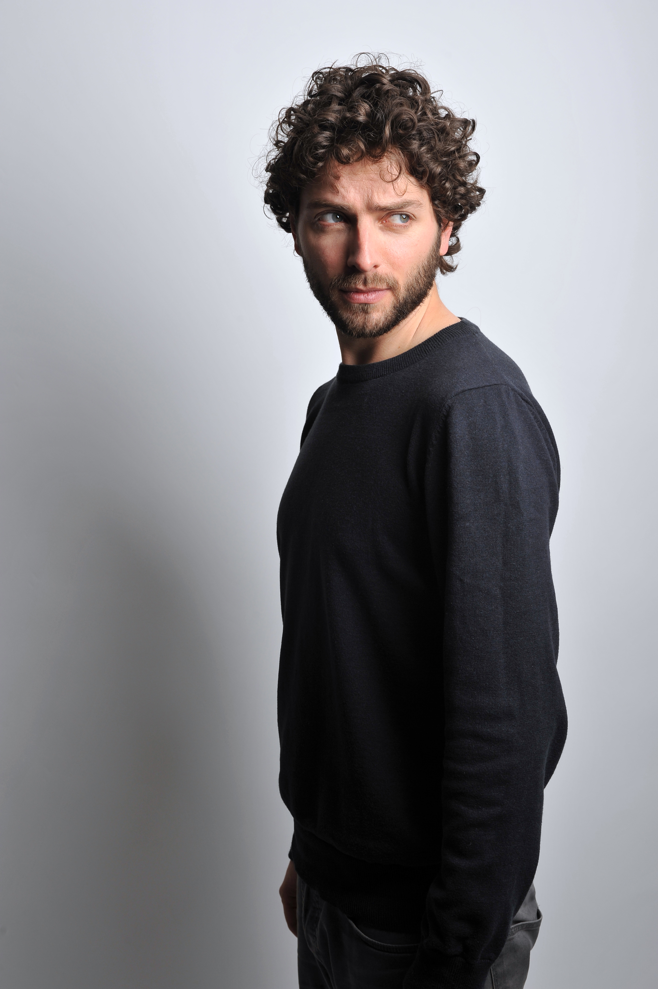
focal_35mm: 50
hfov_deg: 27.0
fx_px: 1373
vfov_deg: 39.6
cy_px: 494
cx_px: 329
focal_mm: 50
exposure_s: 1/200
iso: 250
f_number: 11
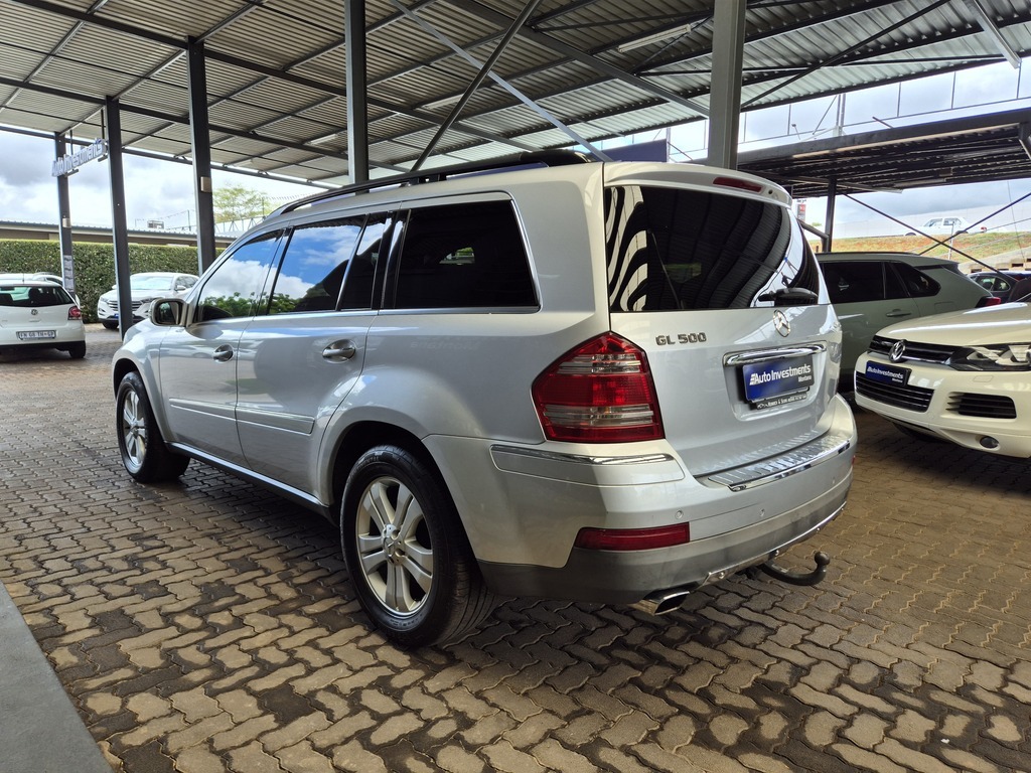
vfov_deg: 58.9
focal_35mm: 23
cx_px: 516
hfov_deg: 73.9
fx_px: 685
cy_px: 386
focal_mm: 5.4
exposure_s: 1/502
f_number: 1.8
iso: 25
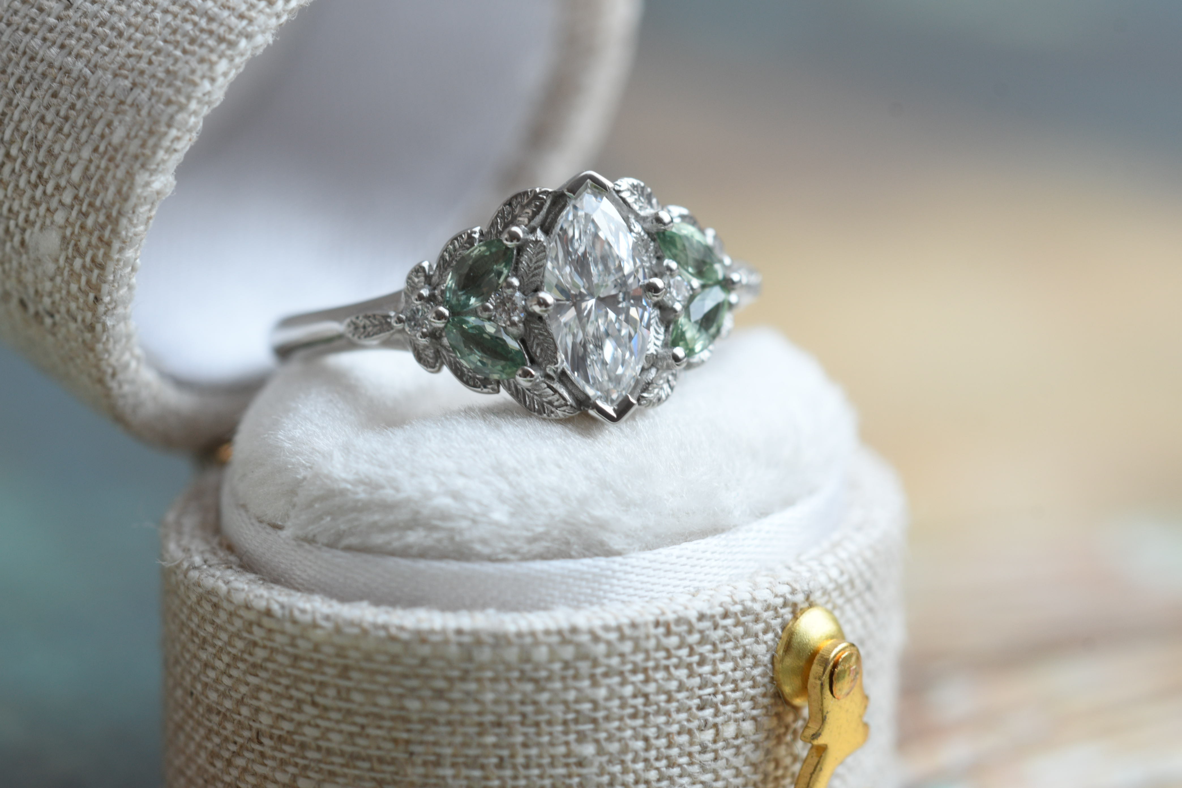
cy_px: 394
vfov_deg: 6.1
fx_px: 7387
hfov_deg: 9.1
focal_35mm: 225
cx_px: 591
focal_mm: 150
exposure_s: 1/13
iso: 320
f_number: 8
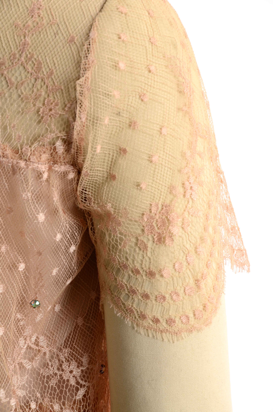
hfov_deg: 8.7
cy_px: 206
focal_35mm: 158
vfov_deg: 13.1
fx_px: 1800
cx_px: 136
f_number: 10
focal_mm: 105
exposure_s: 1/160
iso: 200
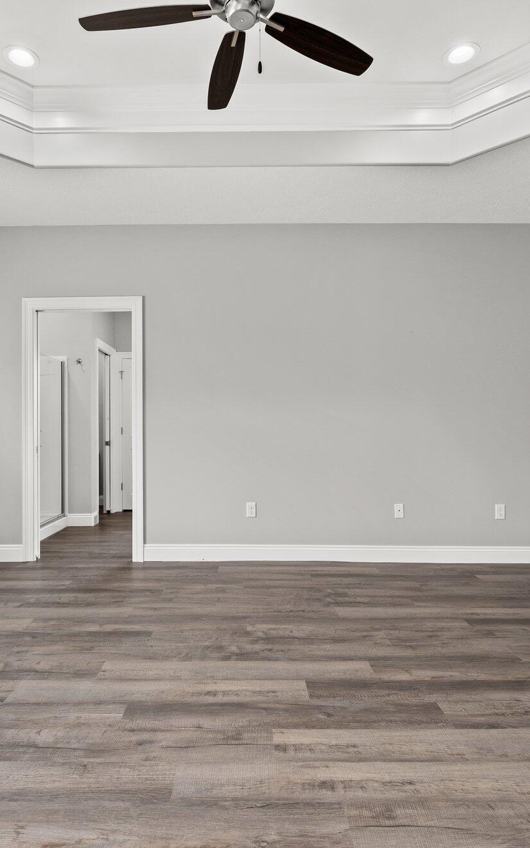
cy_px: 426
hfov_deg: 55.0
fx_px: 508
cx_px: 241
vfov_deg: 79.7
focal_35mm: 22
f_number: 8
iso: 400
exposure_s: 1/8
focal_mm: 14
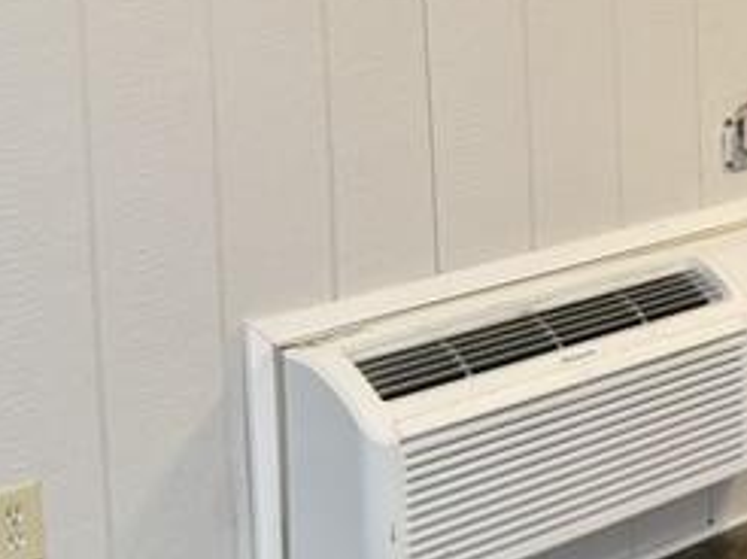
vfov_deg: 14.4
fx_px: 2156
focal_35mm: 100
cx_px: 1184
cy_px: -70
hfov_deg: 17.3
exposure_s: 1/60
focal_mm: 6.76
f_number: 1.78
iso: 200
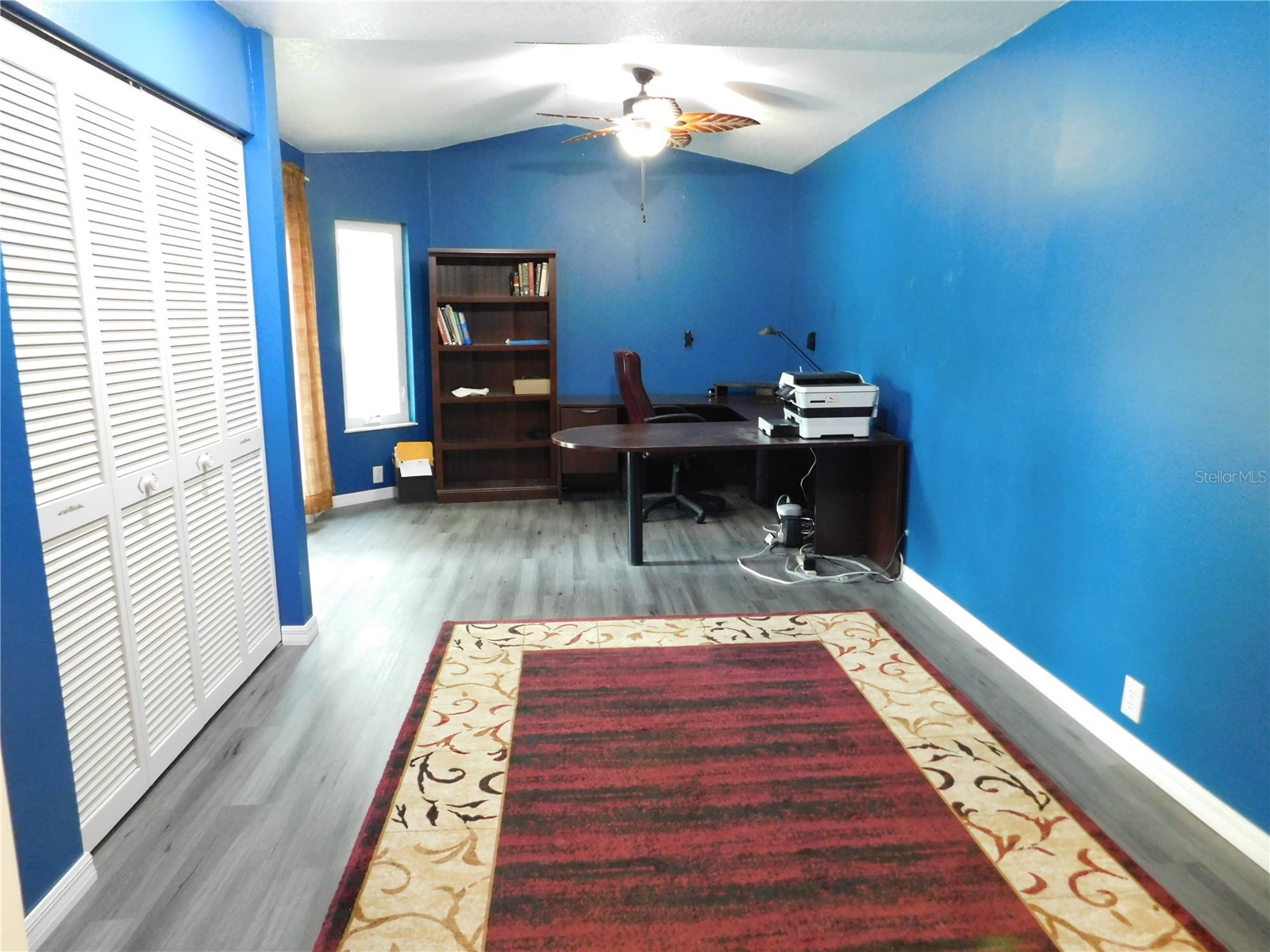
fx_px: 844
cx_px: 635
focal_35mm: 23
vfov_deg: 58.9
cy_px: 476
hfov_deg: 73.9
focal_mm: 4
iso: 560
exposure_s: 1/8
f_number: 3
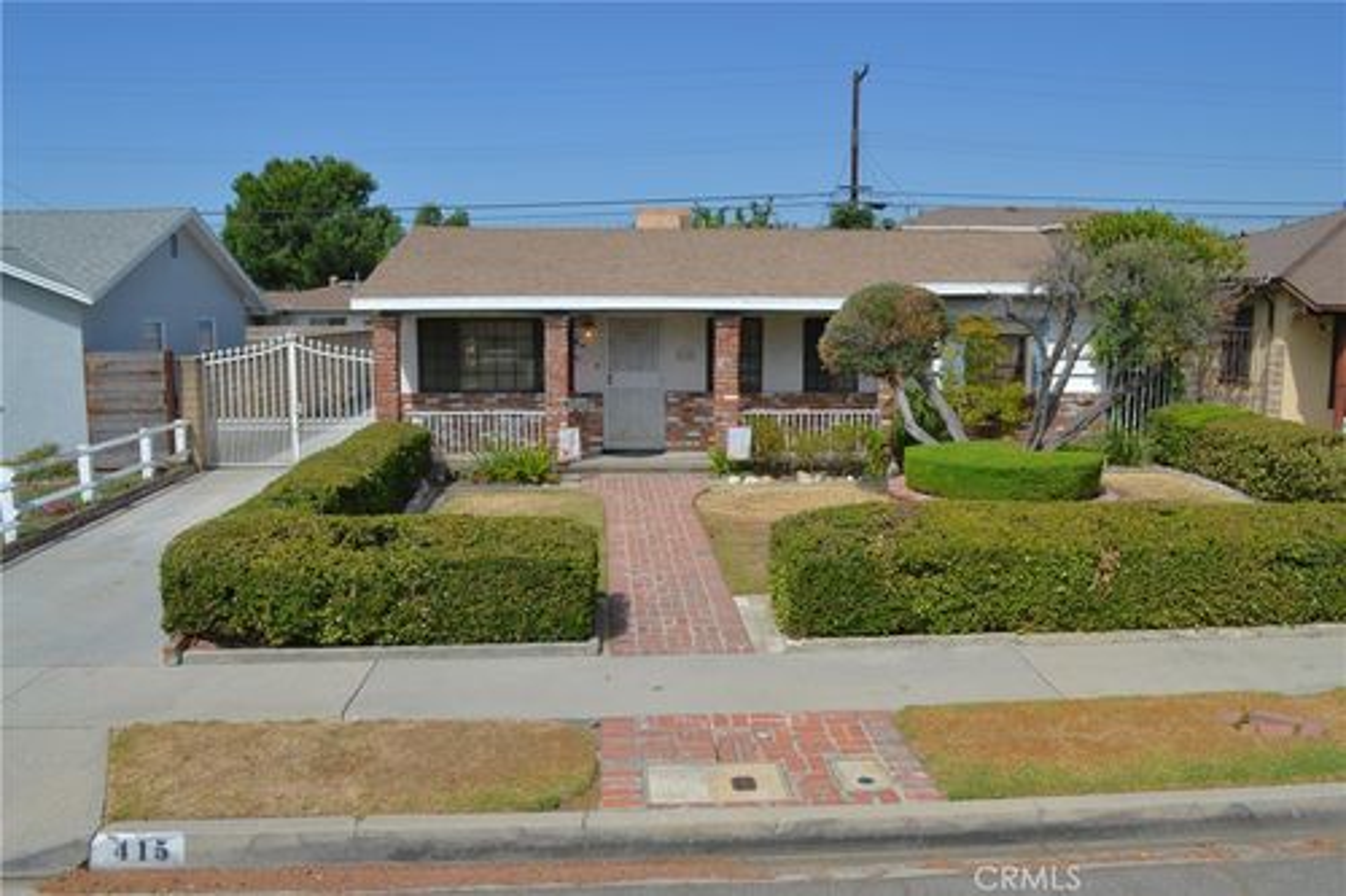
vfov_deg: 43.6
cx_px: 673
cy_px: 448
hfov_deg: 61.9
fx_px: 1121
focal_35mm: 30
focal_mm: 20
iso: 100
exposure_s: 1/250
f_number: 8
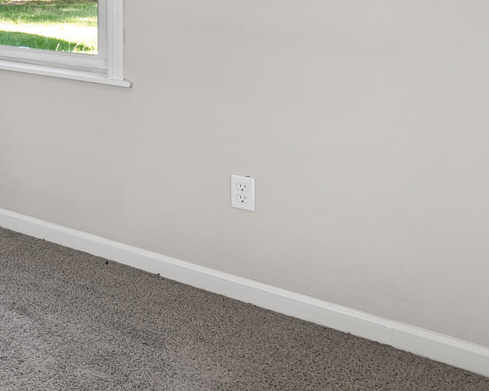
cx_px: -269
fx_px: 724
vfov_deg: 27.6
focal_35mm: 50
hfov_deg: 25.9
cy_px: -42
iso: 800
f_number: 9.5
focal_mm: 16
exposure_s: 1/6
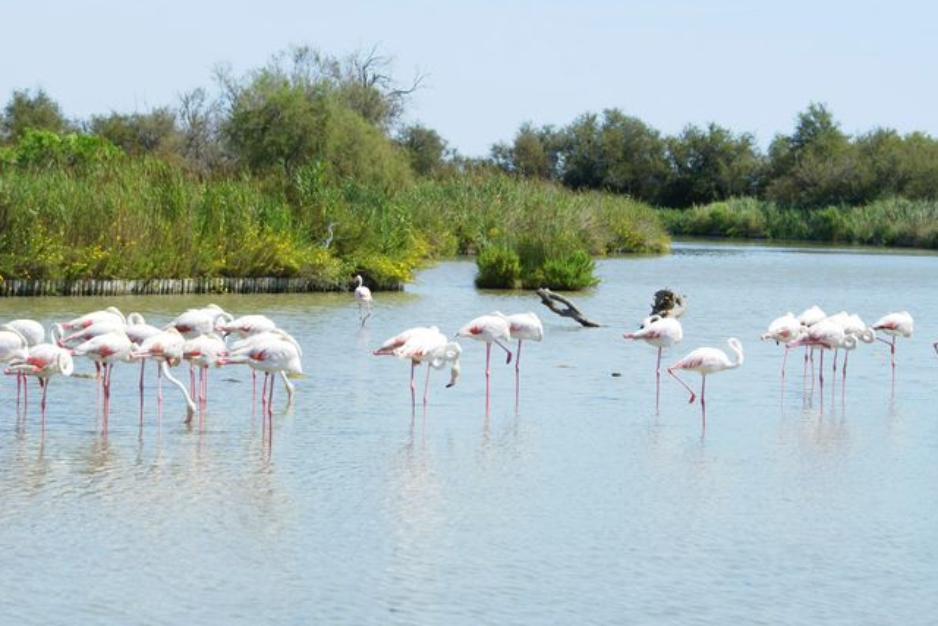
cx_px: 481
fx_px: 3336
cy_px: 303
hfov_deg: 16.0
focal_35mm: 128
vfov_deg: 10.7
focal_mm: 70
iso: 100
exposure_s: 1/250
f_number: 9
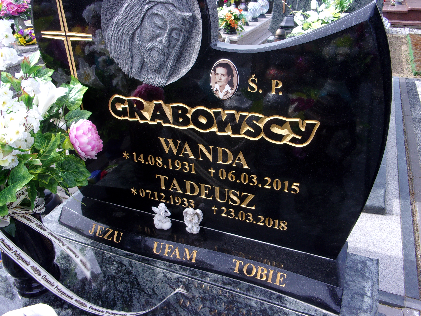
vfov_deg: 49.7
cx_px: 210
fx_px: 341
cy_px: 158
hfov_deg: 63.4
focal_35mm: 28
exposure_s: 1/240
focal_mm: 5.1
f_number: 3.9
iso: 80
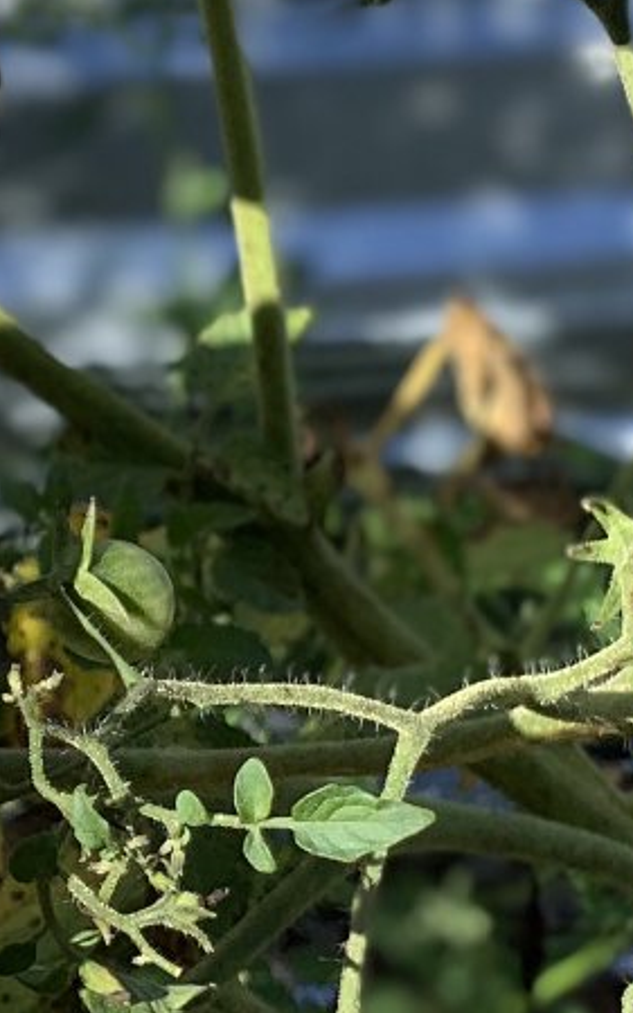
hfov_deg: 6.3
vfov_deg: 10.7
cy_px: 315
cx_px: -1099
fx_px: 5413
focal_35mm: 196
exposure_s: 1/856
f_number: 2.4
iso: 16
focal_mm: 6
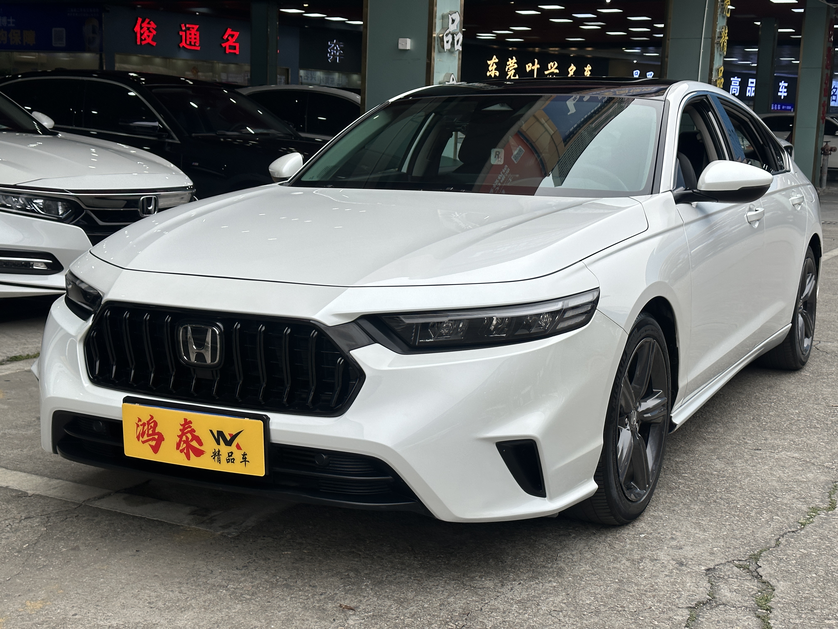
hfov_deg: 39.7
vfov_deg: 30.3
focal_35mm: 48
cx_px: 419
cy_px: 314
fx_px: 1162
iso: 64
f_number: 1.78
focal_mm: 6.86
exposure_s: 1/1323
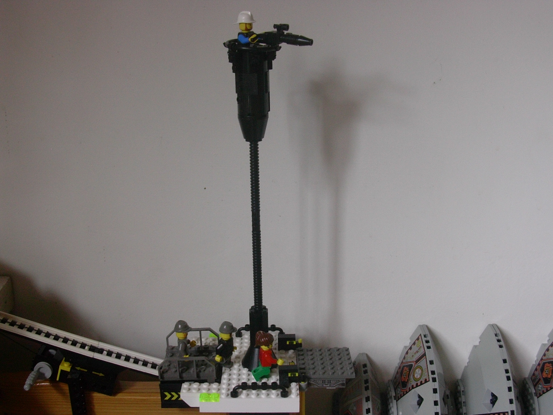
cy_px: 208
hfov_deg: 42.1
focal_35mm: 45
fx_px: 719
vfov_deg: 32.2
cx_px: 276
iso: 70
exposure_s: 1/21.3
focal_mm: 6.7
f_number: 2.9
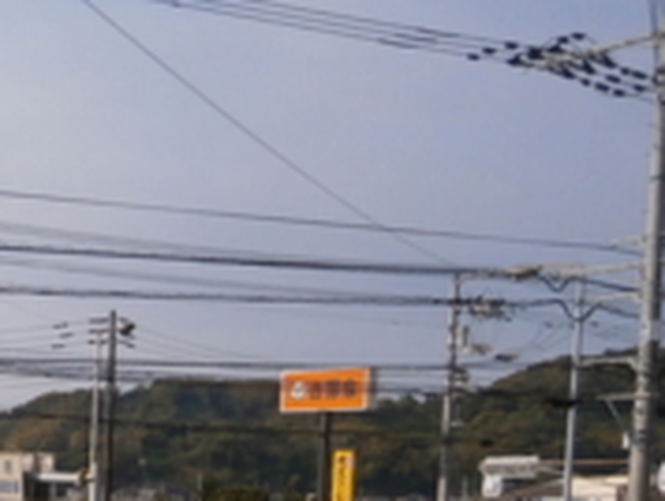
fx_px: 1404
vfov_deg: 19.2
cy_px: 578
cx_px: -235
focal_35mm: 73
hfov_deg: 23.2
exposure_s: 1/1600
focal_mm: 4.7
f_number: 2.8
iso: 80
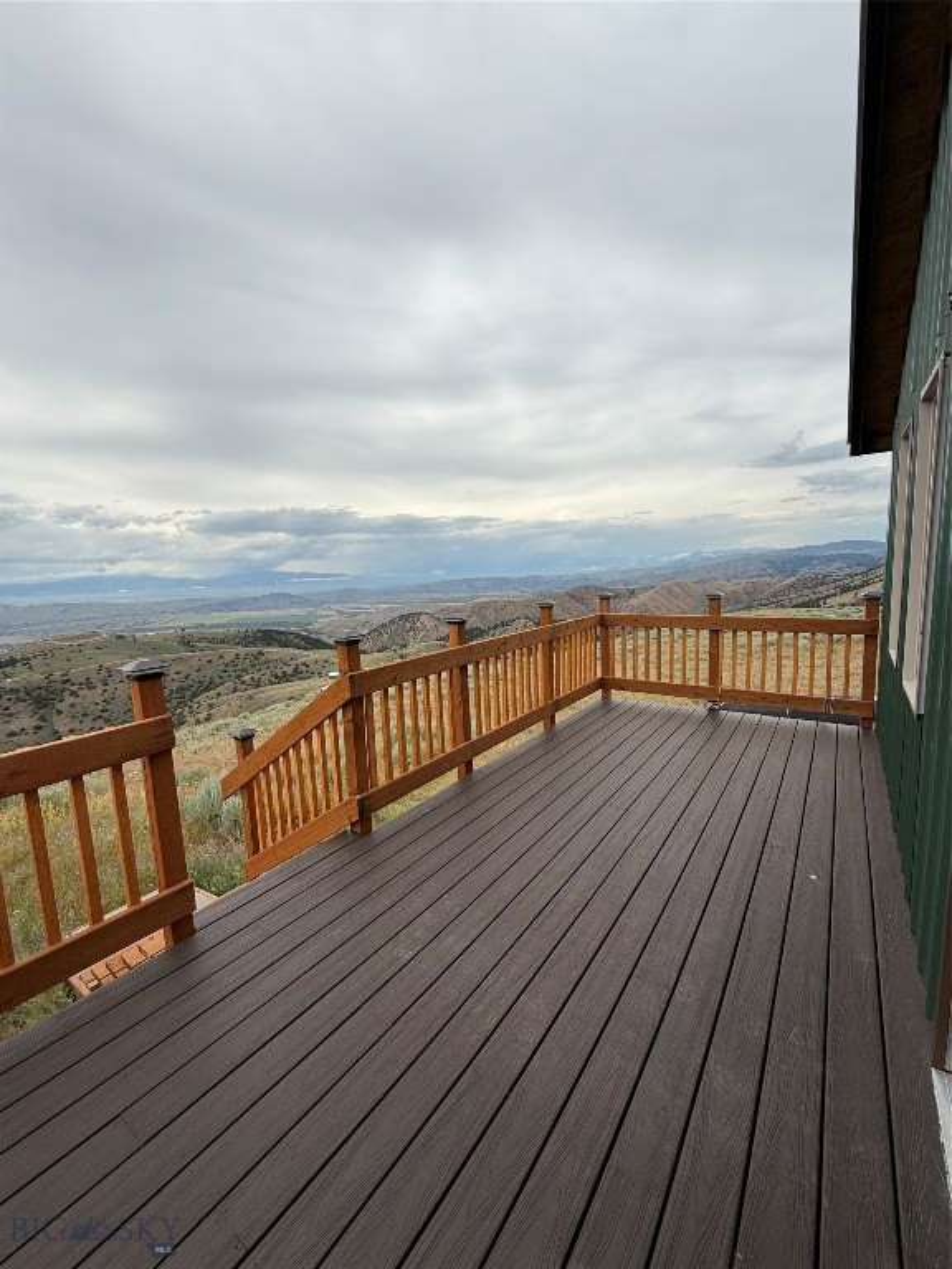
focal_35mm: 14
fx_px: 513
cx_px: 476
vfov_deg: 102.1
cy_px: 634
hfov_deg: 85.7
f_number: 2.2
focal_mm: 2.22
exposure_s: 1/1105
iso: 20
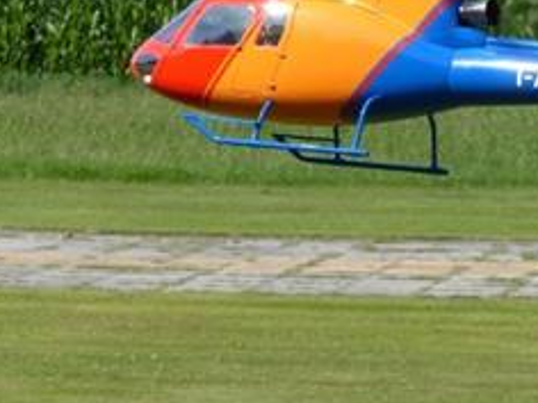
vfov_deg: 5.0
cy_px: 23
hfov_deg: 6.7
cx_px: 409
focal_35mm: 297
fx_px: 4616
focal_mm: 27
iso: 100
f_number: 4
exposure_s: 1/800
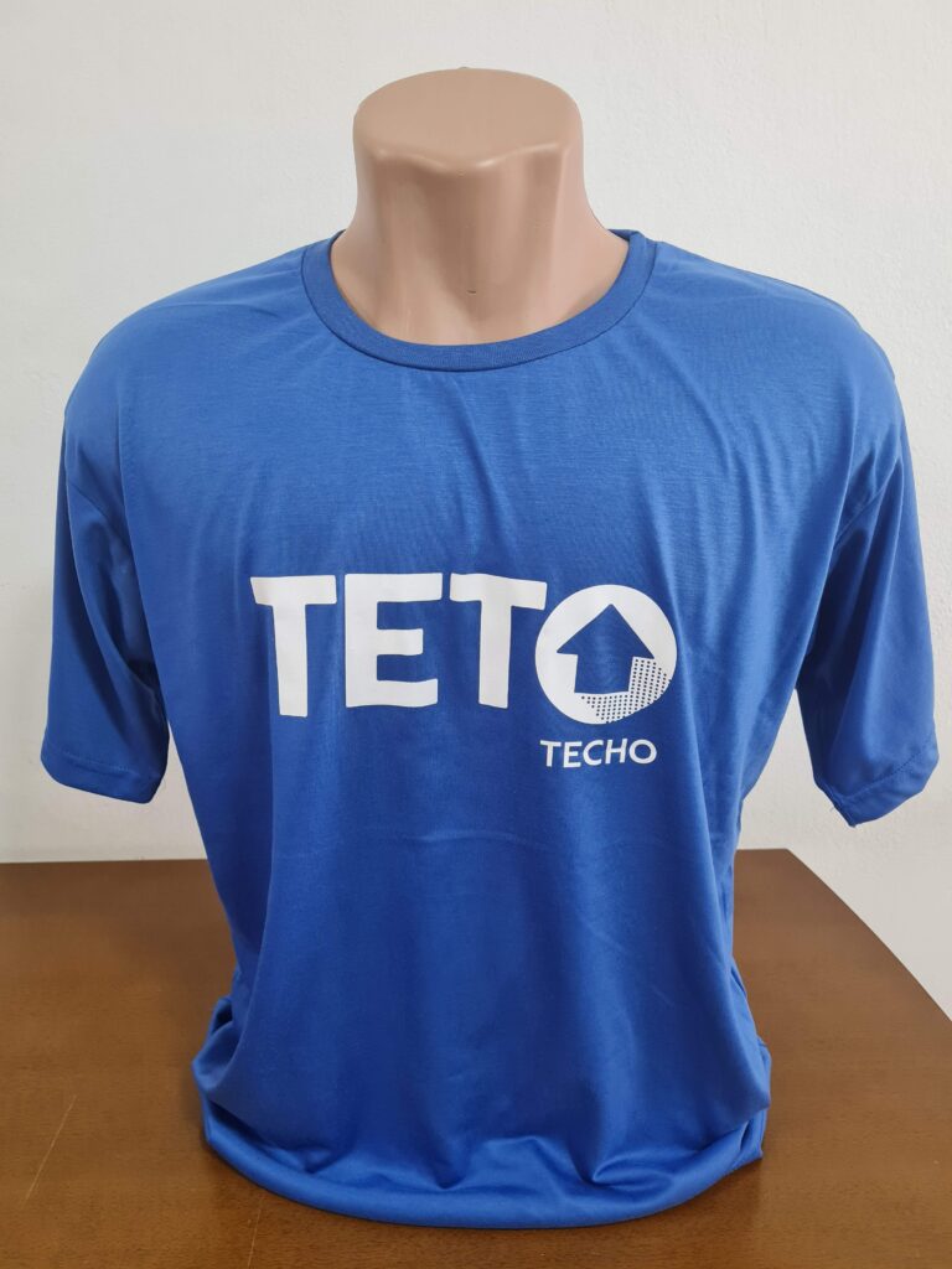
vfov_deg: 67.3
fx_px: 953
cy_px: 634
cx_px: 476
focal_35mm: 26
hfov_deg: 53.1
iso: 250
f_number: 1.8
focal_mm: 5.4
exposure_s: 1/60
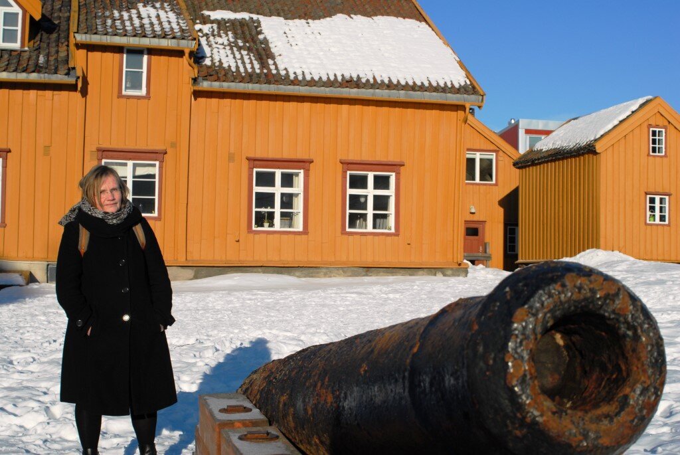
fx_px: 1078
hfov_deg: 35.0
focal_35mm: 57
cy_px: 228
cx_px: 340
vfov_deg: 23.8
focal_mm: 38
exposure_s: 1/500
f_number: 11
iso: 200
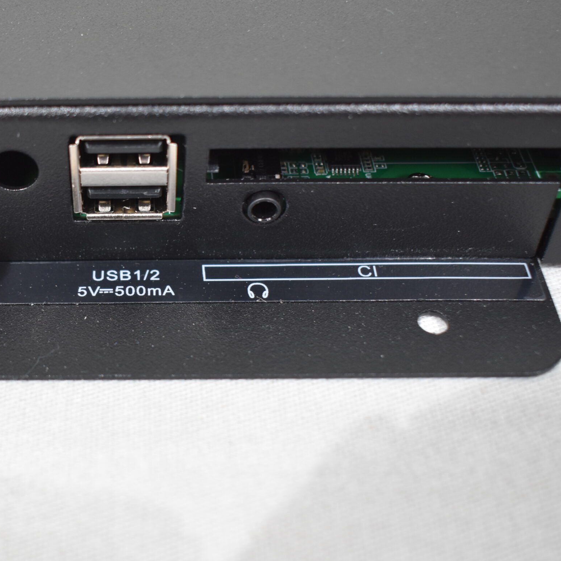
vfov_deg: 30.2
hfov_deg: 29.5
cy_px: 300
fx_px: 1040
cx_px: 117
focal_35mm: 57
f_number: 4.5
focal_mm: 27
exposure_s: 1/60
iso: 800
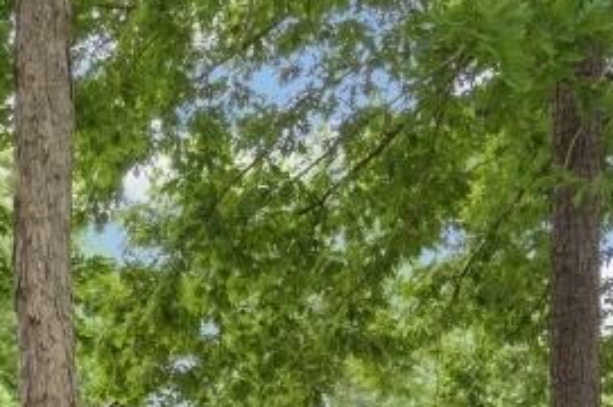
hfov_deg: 16.8
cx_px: -439
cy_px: 806
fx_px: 1769
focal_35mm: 104
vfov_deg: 11.8
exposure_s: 1/50
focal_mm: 22
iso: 320
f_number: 11
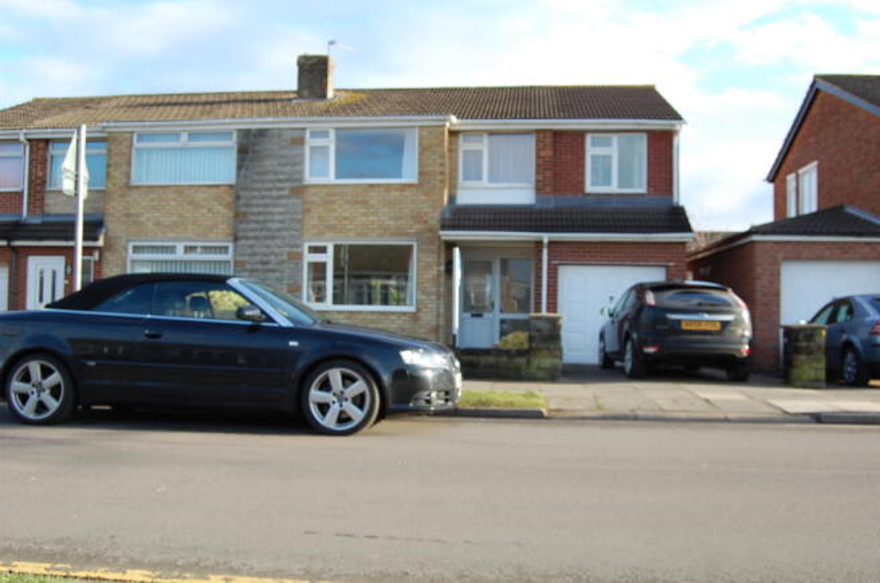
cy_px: 292
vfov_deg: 39.8
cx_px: 440
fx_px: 805
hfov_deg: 57.3
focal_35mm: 33
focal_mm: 22
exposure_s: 1/200
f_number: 7.1
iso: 200
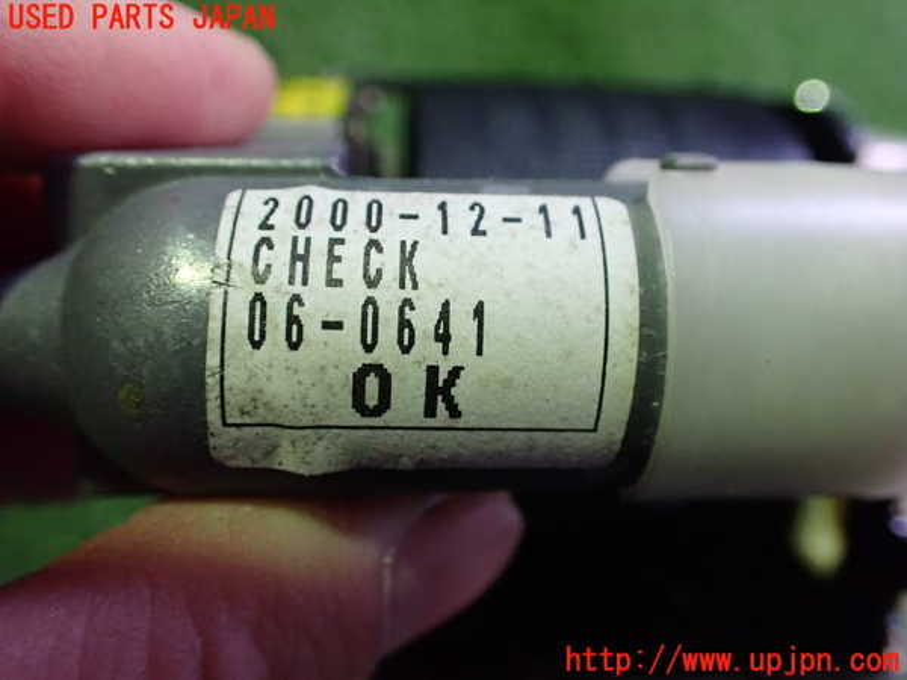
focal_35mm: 30
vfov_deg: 46.8
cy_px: 340
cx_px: 454
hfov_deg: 60.0
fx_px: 786
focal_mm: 5.4
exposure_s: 1/80
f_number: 2.3
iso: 800
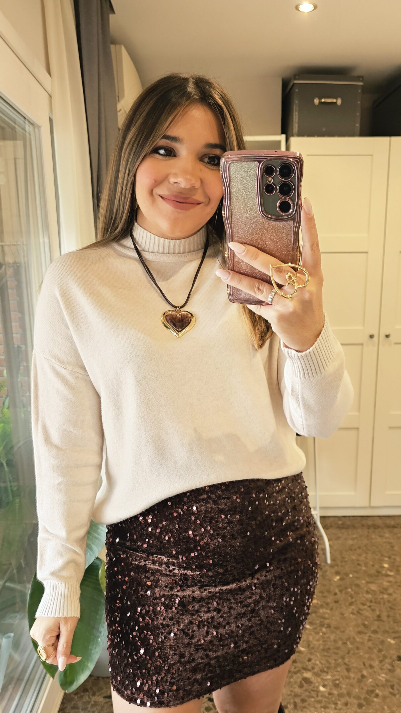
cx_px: 218
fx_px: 567
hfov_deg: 38.9
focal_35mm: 30
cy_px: 422
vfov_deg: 63.8
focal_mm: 6.3
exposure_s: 1/100
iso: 320
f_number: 1.7
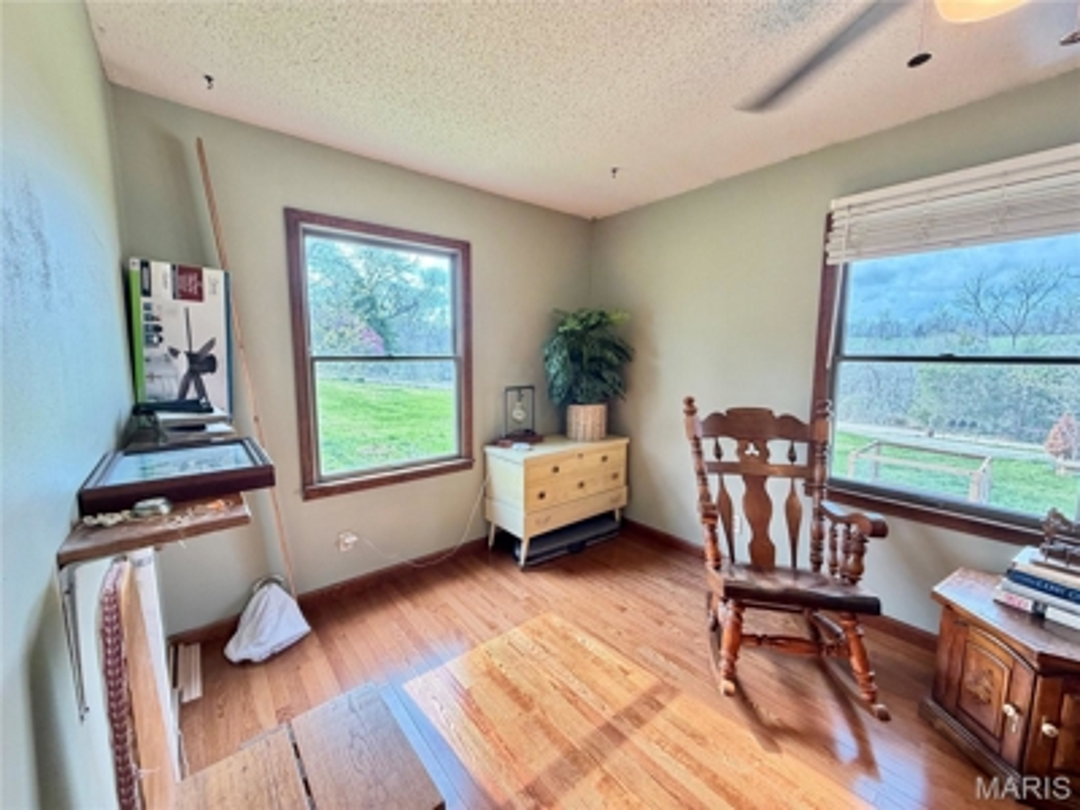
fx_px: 437
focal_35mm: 14
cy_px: 405
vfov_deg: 85.7
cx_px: 540
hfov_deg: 102.1
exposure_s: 1/60
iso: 250
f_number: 2.2
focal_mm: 2.22
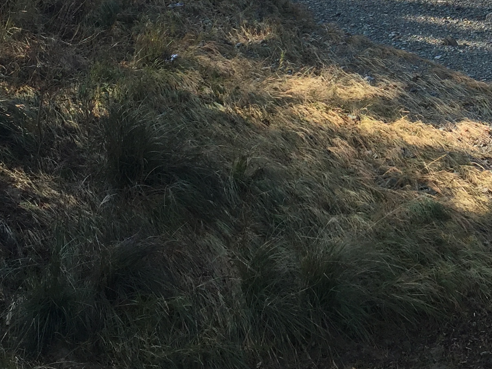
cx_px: 364
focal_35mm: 78
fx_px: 1108
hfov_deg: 24.8
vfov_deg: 18.0
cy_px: -64
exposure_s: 1/964
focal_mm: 4.15
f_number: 2.2
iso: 32
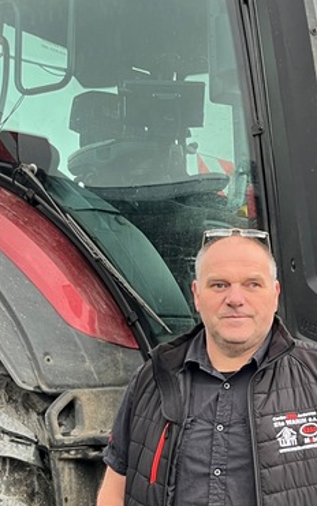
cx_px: 322
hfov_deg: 19.1
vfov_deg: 30.5
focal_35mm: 66
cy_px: 380
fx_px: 912
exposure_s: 1/74
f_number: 1.6
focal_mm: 5.1
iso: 125
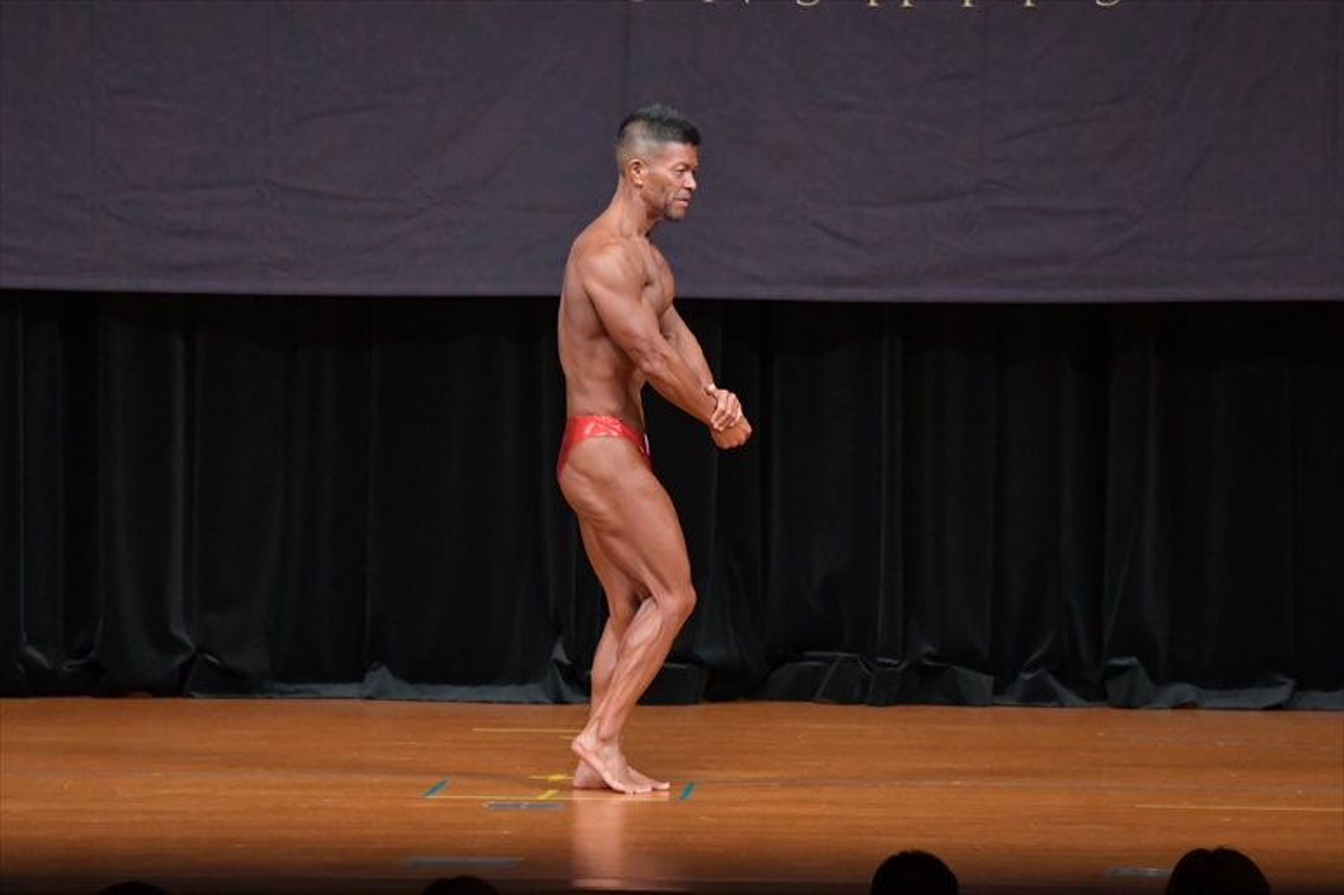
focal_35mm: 255
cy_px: 448
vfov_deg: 5.4
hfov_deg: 8.1
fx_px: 9515
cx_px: 672
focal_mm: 170
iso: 5000
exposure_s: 1/400
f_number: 5.6
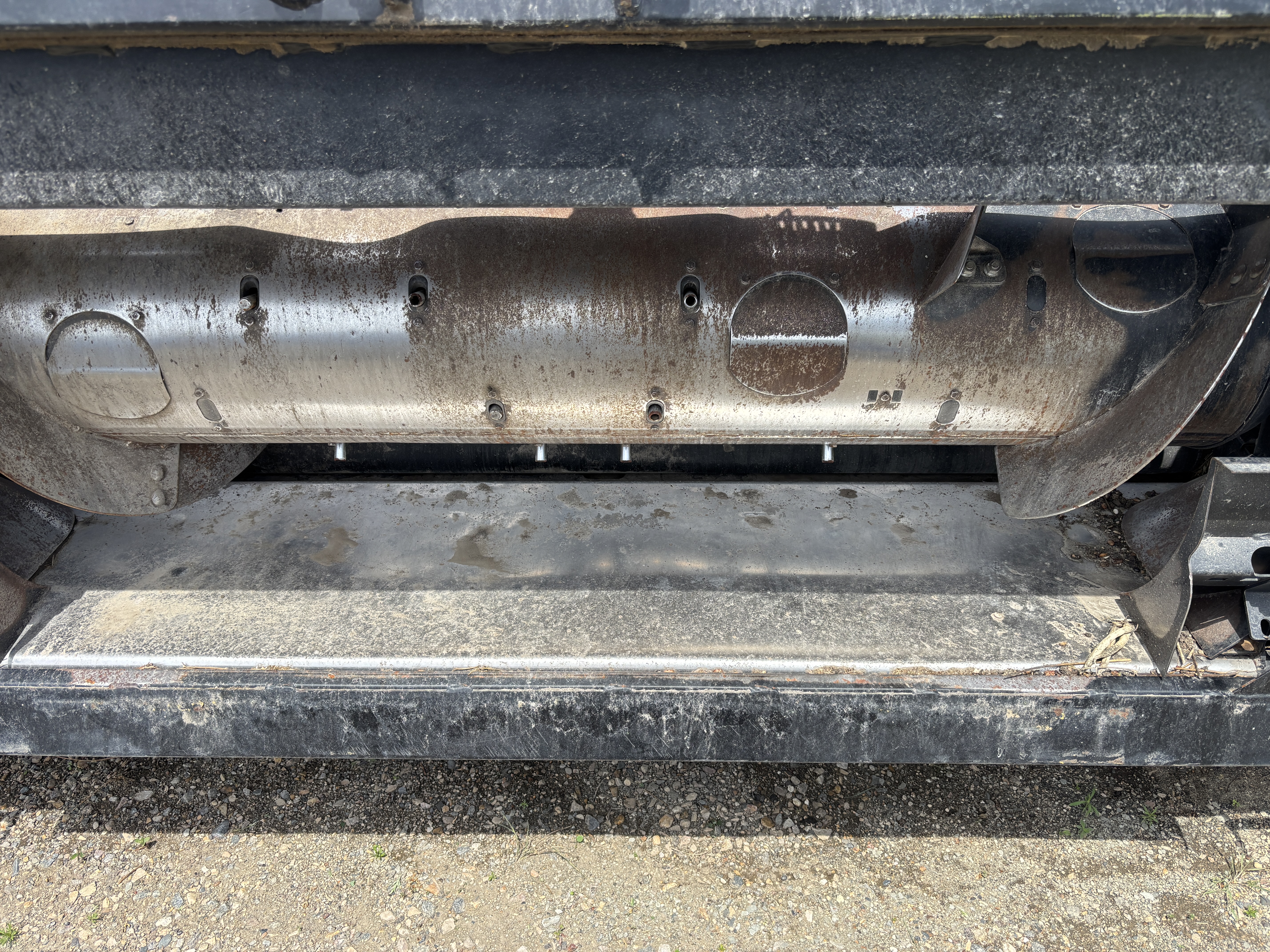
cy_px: 476
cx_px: 635
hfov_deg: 67.3
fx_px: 954
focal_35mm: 26
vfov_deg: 53.1
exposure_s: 1/1362
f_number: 1.6
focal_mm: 5.96
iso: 50
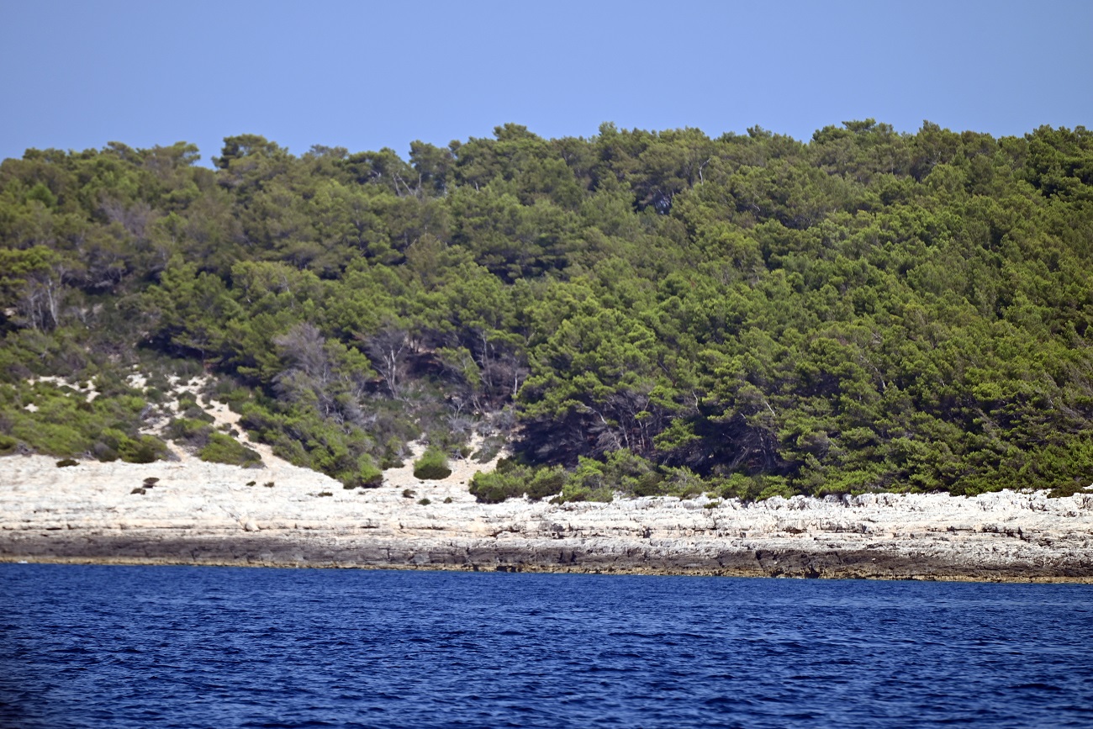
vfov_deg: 5.1
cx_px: 546
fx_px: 8198
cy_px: 364
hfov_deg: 7.6
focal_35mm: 270
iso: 200
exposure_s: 1/1000
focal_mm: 270
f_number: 5.6
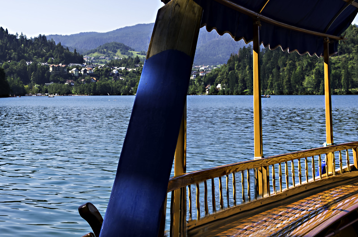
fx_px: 675
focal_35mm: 68
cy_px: 84
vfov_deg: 19.9
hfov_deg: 29.0
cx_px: 64
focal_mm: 24
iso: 100
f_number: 10
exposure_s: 1/80
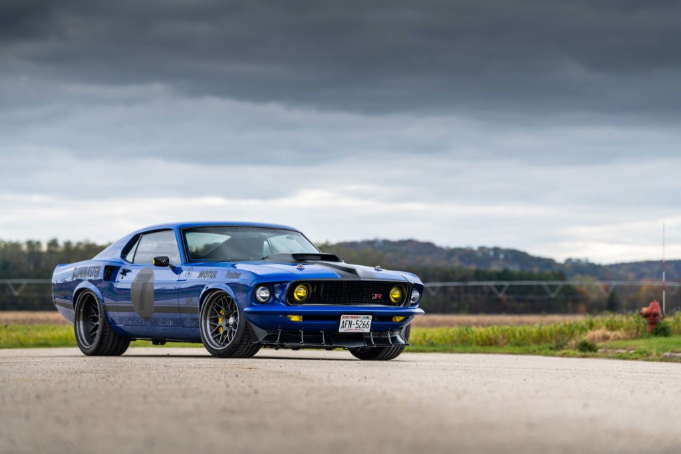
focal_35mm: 150
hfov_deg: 13.7
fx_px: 2838
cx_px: 340
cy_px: 227
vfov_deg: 9.2
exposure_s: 1/320
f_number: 4
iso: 200
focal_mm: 150
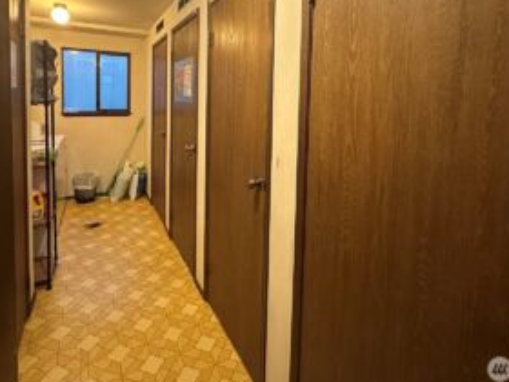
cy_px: 115
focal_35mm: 20
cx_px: 242
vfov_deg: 63.5
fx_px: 294
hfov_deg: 81.7
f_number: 2.2
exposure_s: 1/60
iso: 800
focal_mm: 2.22
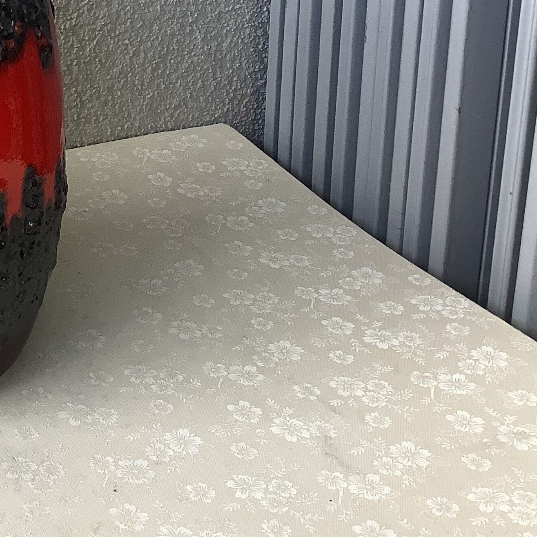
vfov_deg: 24.6
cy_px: 51
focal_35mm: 68
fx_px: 1193
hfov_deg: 23.3
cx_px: -102
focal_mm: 3.3
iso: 80
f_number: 2.4
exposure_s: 1/120
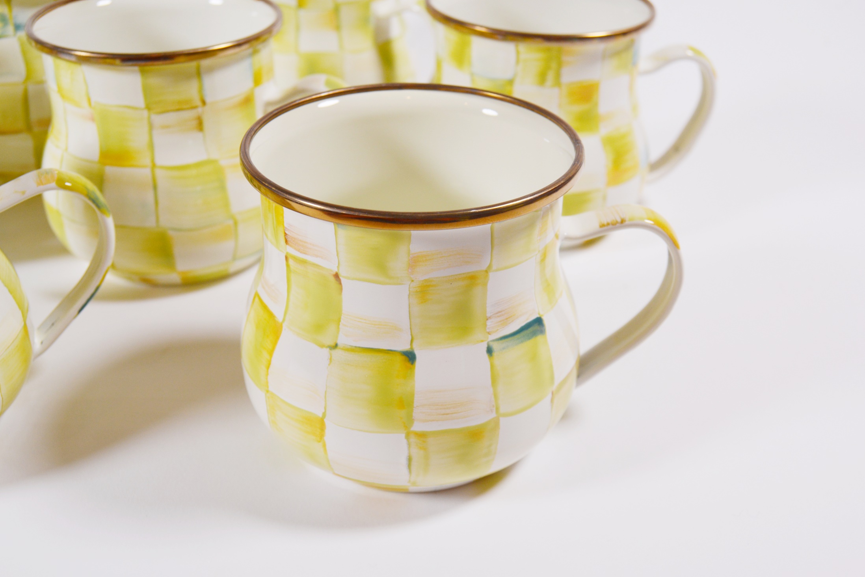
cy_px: 288
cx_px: 448
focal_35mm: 41
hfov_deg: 47.4
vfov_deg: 32.6
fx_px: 985
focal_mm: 24
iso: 200
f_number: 6.3
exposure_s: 1/160
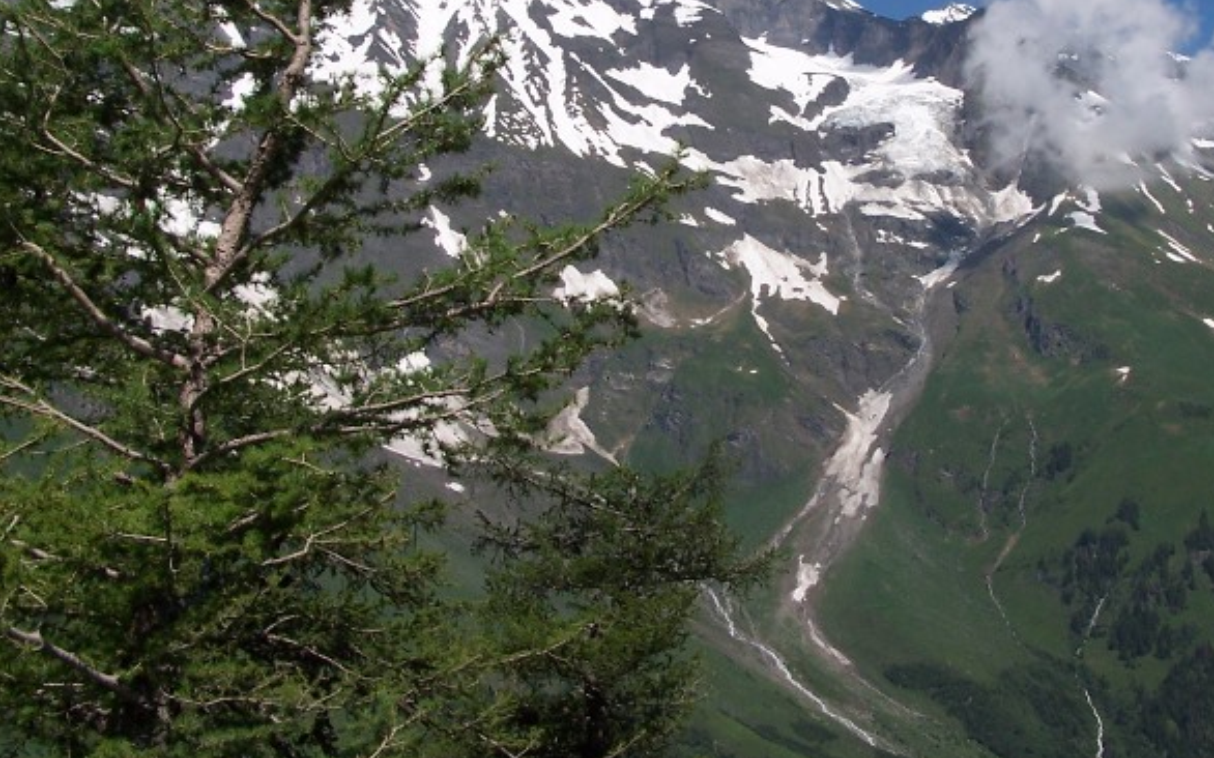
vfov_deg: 23.3
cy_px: 184
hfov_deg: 36.8
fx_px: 1819
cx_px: 727
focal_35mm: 55
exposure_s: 1/750
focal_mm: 6.3
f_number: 5.6
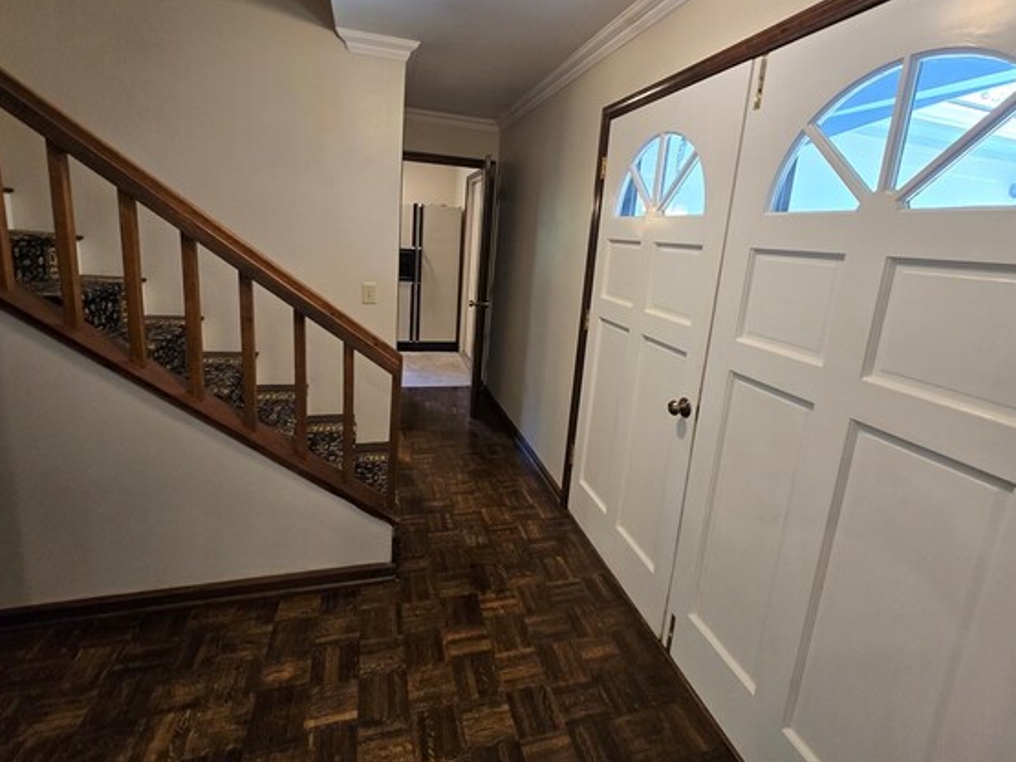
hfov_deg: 98.2
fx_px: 440
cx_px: 509
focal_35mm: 15
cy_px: 326
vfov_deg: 81.2
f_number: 2.2
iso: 250
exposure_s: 1/60
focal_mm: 2.2
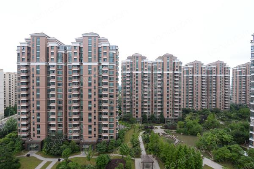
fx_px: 113
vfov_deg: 73.8
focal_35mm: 16
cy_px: 84
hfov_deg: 96.7
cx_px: 127
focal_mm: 16
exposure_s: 1/160
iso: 1600
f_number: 8
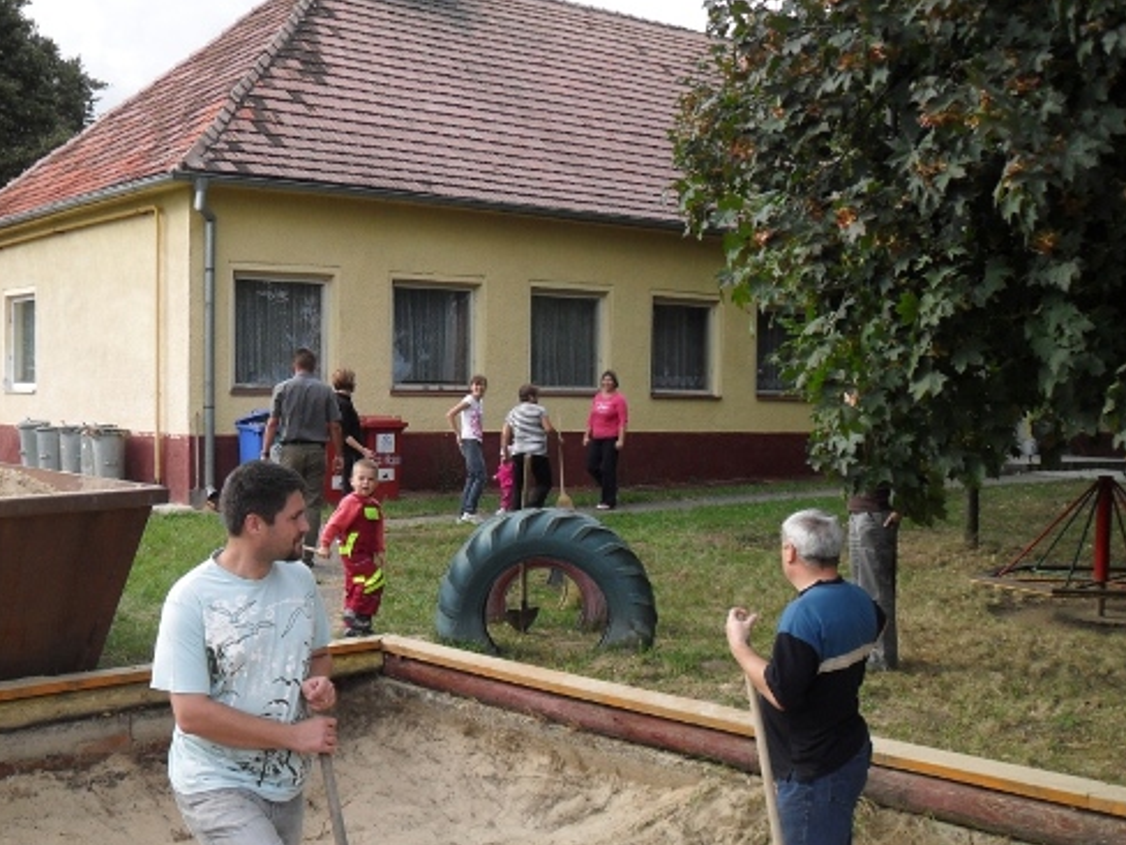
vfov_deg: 33.5
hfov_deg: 43.6
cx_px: 450
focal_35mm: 43
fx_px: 1399
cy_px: 485
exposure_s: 1/60
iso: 100
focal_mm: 6.2
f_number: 8.9
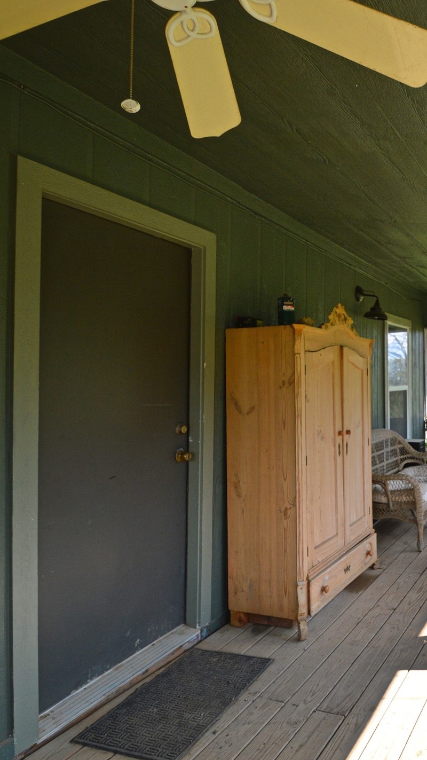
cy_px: 376
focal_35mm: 24
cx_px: 395
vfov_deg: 76.3
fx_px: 483
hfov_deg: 43.1
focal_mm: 10
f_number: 5.6
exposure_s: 1/50
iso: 200
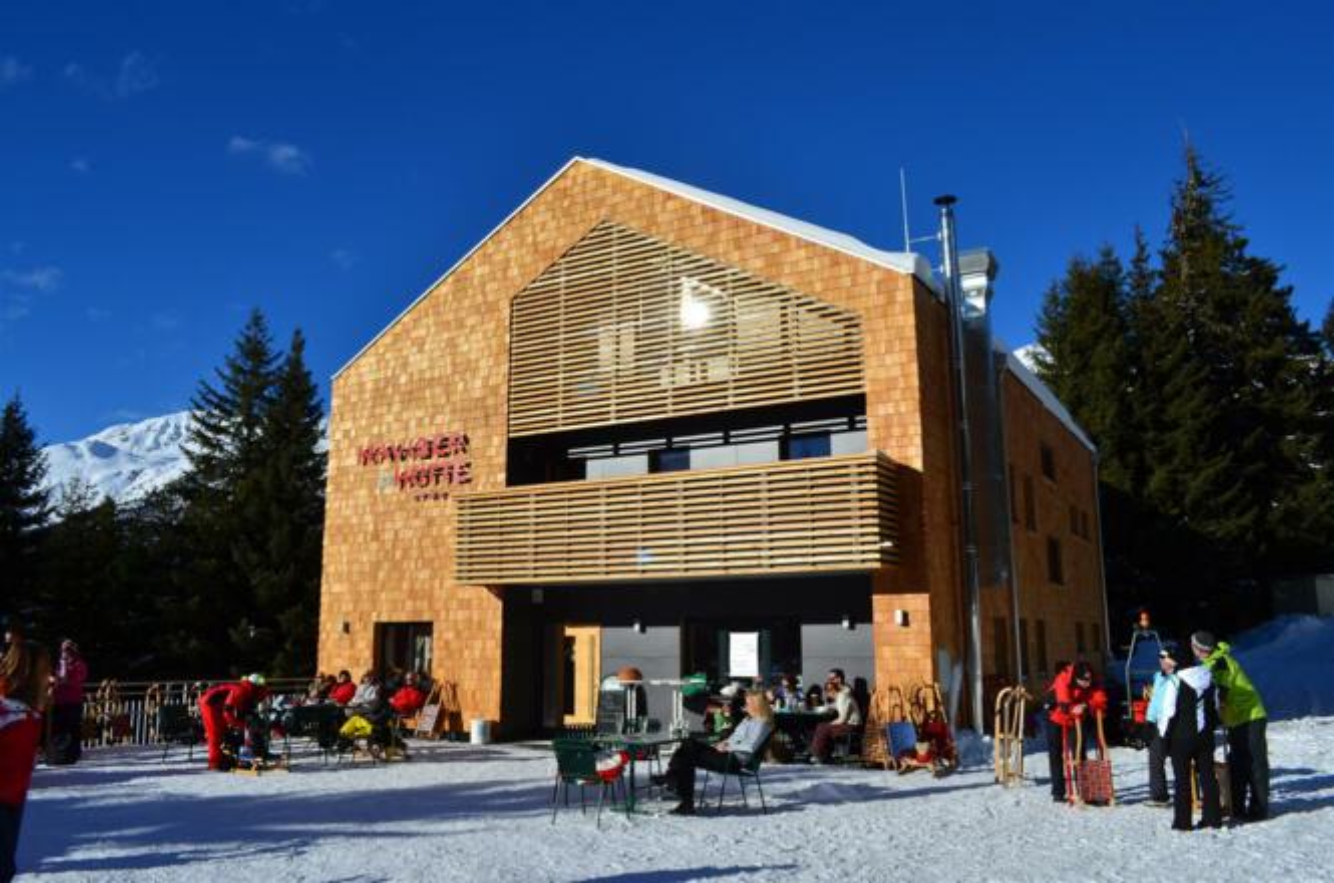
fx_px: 998
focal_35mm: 27
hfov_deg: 67.5
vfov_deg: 47.7
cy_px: 442
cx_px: 667
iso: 100
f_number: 14
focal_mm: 18
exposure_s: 1/400
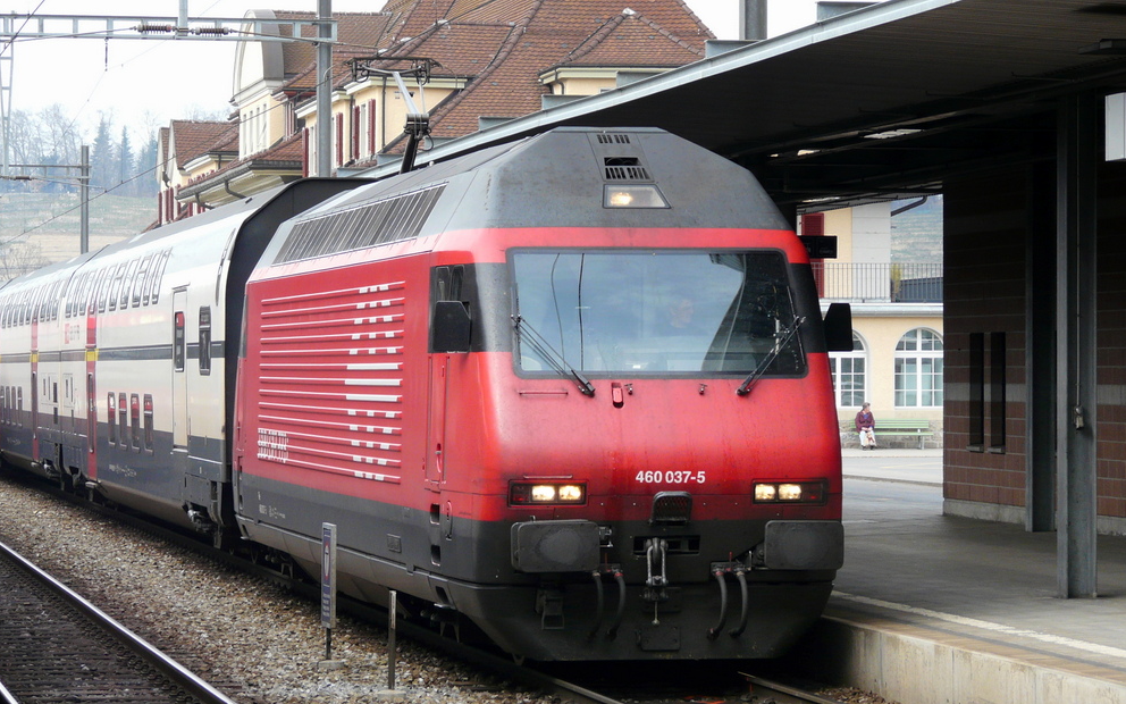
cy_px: 326
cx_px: 562
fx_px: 4296
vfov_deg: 9.4
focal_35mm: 140
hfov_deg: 14.9
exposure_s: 1/250
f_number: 4
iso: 100
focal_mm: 21.6
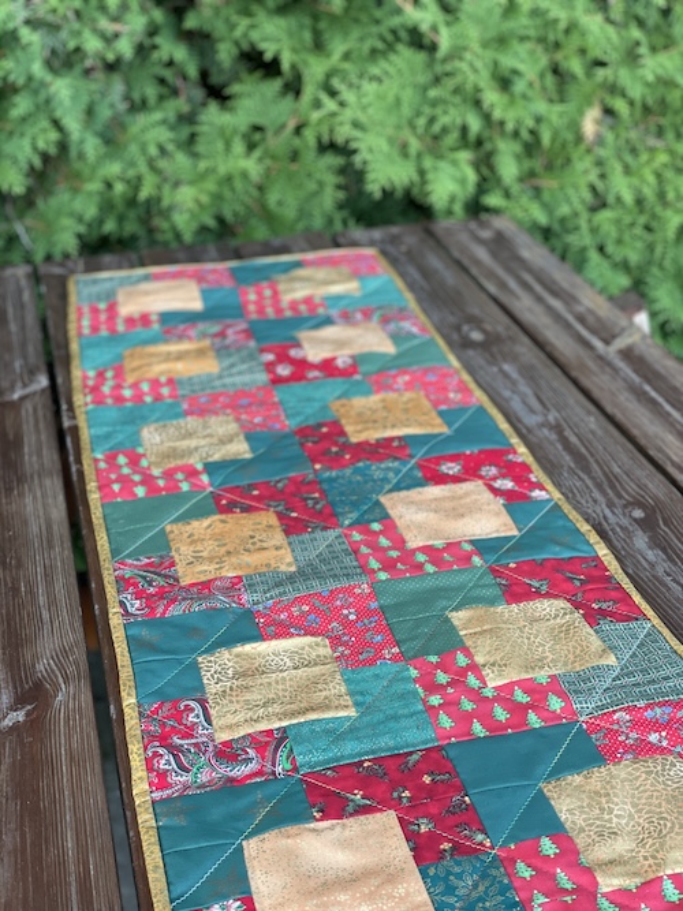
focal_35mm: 52
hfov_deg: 28.0
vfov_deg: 36.8
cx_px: 342
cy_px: 456
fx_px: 1368
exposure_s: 1/122
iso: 125
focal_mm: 6
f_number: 2
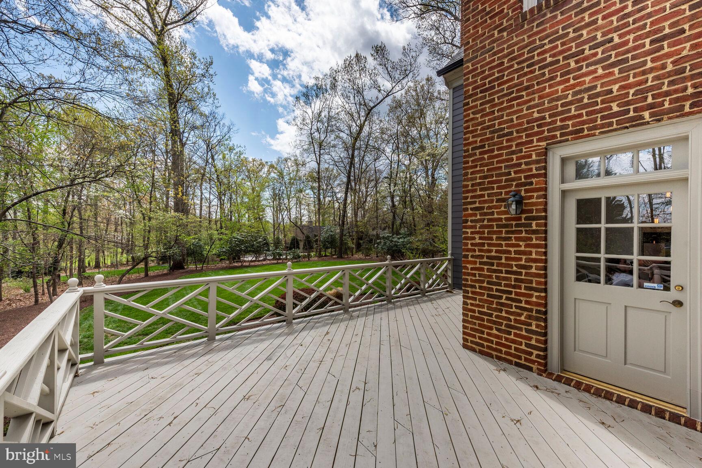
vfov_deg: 81.2
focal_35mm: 14
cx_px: 351
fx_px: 273
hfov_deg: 104.3
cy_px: 234
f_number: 8
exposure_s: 1/1000
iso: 200
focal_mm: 14
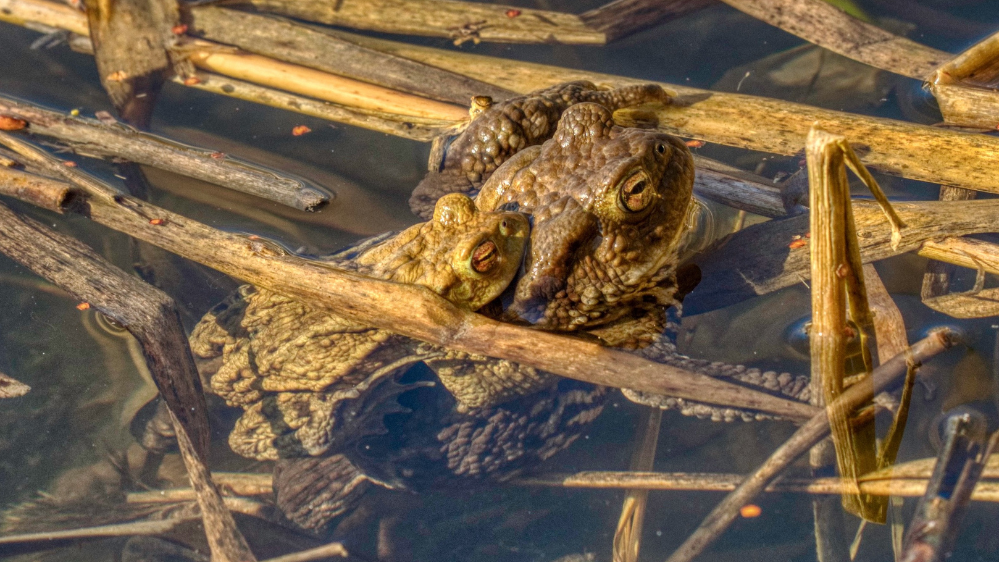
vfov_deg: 3.9
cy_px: 287
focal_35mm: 315
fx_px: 8344
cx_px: 499
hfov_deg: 6.9
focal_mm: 150
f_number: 9
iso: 320
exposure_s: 1/400
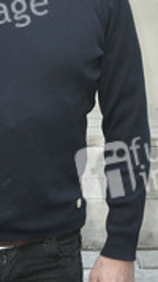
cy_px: 86
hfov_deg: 10.6
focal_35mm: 113
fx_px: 842
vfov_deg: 18.9
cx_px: 13
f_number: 6.3
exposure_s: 1/200
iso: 2000
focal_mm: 48
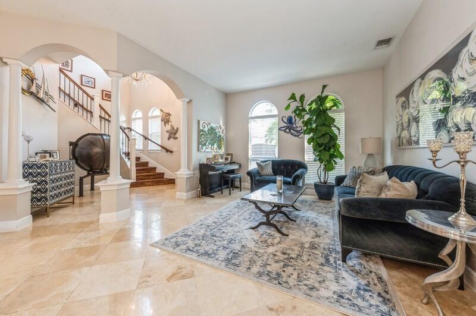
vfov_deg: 81.1
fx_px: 185
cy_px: 158
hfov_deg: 104.3
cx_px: 238
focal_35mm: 14
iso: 100
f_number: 8
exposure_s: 1
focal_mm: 14
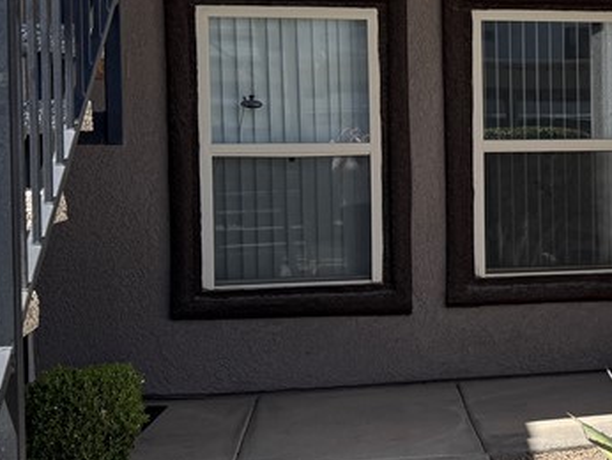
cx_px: 669
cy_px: 184
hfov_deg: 25.4
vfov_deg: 20.7
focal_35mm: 71
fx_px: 1256
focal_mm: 6.76
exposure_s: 1/4310
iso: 80
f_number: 1.78
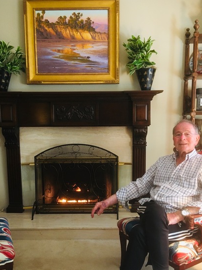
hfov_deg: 39.7
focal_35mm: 36
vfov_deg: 51.2
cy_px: 150
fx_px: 280
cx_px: 97
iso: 200
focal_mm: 4.15
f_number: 2.2
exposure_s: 1/30
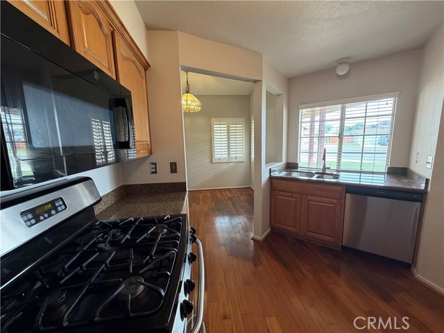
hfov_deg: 102.1
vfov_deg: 85.7
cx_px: 222
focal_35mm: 14
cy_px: 166
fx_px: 180
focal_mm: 2.22
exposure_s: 1/60
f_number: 2.2
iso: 250
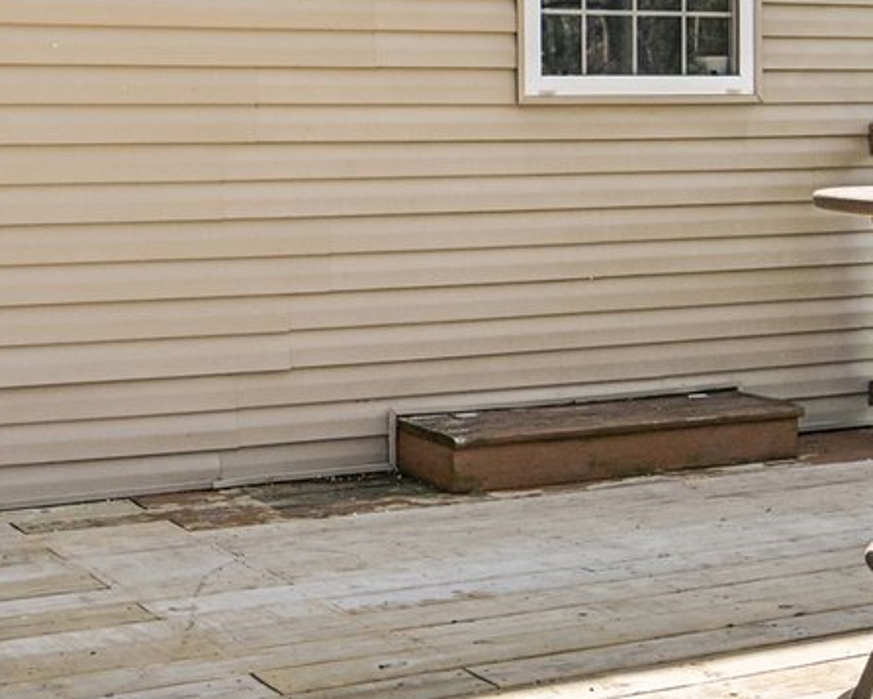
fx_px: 1783
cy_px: 87
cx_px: 262
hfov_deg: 27.3
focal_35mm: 69
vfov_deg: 21.7
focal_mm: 16
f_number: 8
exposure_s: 1/160
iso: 100
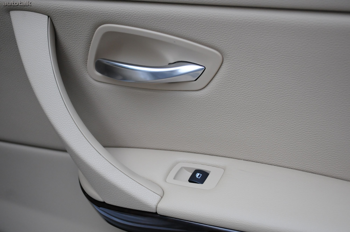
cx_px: 175
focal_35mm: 54
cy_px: 116
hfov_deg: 36.9
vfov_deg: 25.0
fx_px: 524
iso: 1000
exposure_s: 1/320
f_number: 5
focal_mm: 36
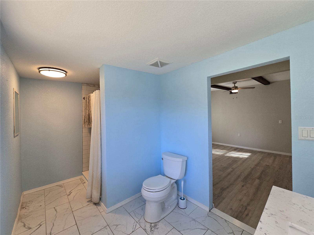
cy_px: 118
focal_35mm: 13
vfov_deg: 89.9
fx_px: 118
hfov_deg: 106.2
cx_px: 157
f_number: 2.2
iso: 80
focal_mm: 2.2
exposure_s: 1/120
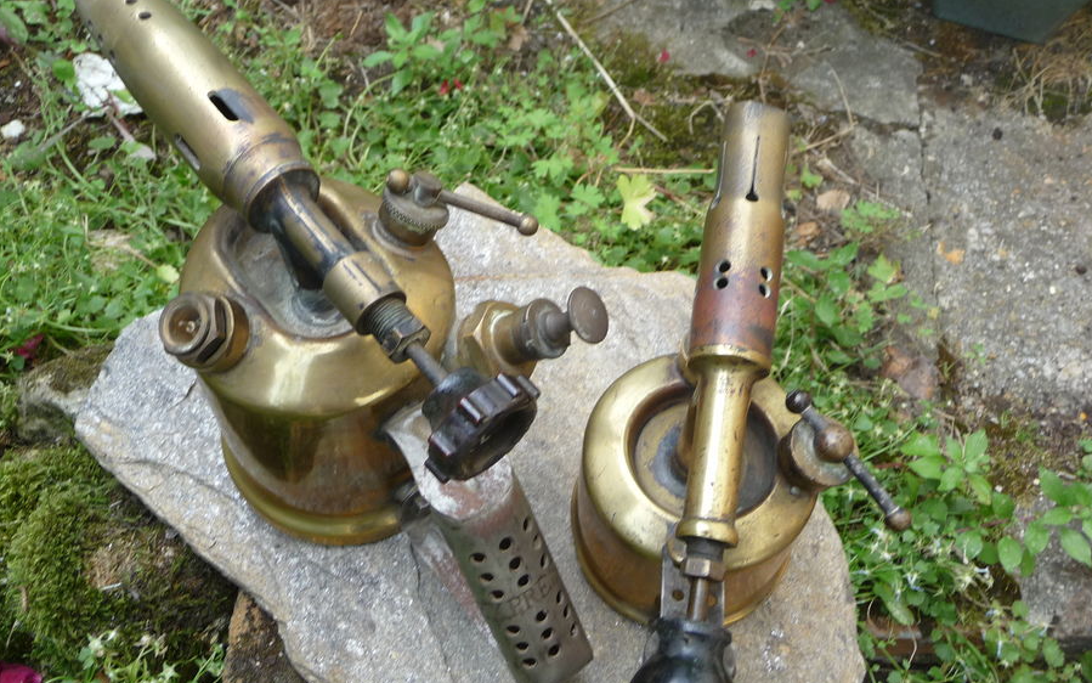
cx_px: 504
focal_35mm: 33
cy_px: 348
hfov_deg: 58.1
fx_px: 982
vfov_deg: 38.3
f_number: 3.3
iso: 100
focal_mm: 4.7
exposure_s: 1/100
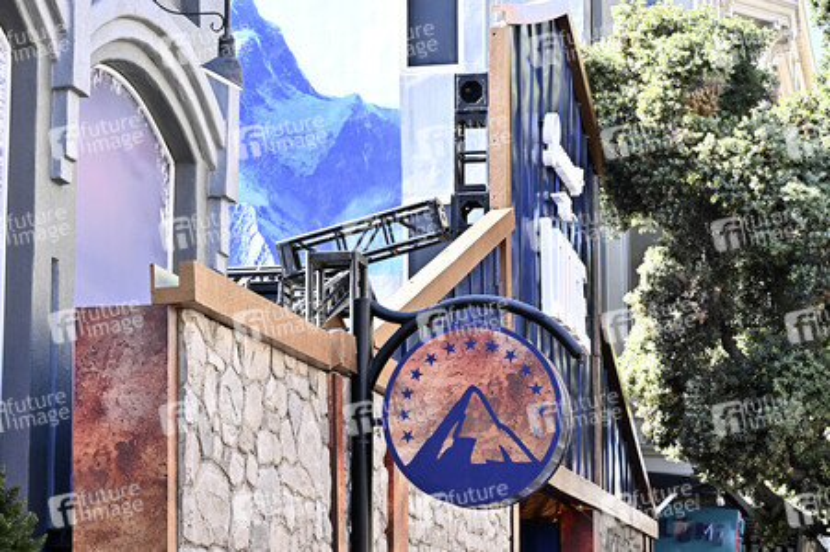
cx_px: 415
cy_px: 276
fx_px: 2419
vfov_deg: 13.0
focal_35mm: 105
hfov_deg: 19.5
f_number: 9
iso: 1600
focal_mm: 105
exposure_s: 1/400
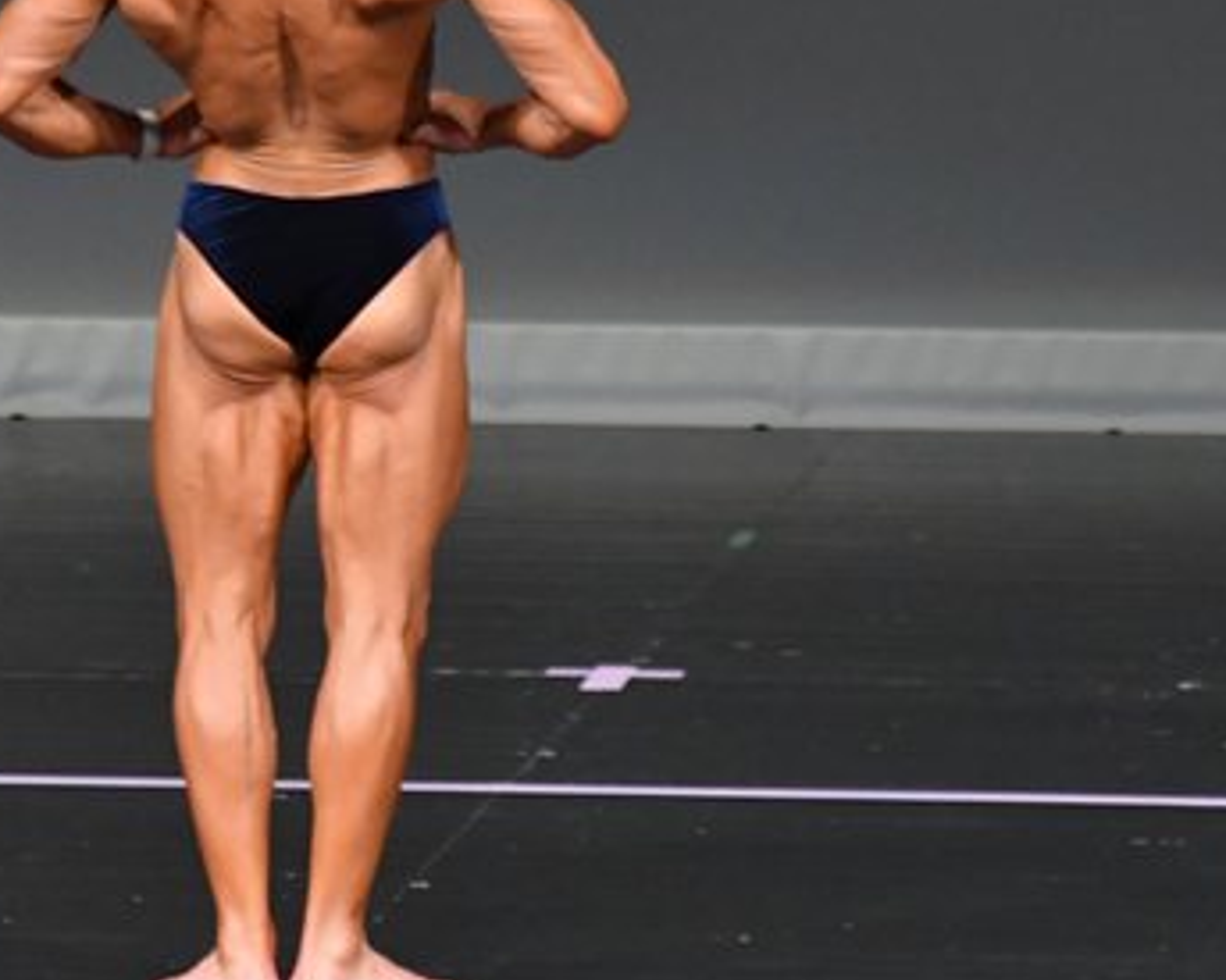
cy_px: 274
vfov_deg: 2.1
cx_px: 244
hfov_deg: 2.7
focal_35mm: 729
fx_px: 26444
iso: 4000
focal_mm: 230
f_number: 5.6
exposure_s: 1/400
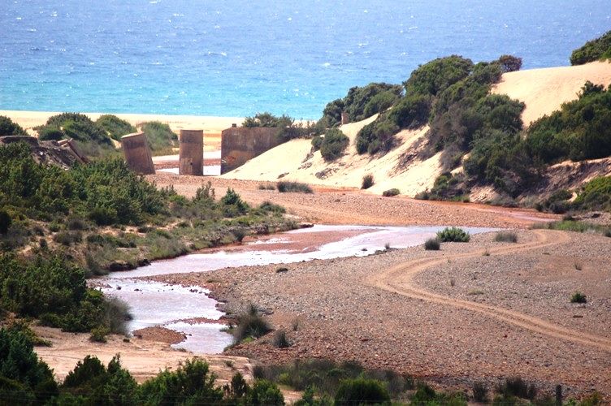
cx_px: 306
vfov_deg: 3.0
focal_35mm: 450
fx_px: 7631
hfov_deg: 4.6
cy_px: 203
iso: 400
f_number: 5.6
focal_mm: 300
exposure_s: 1/1600
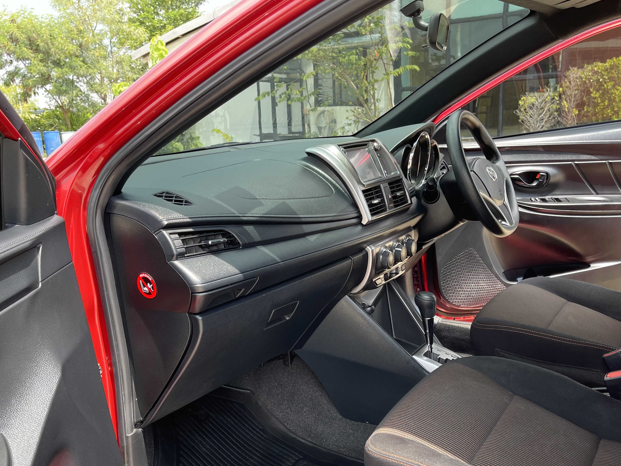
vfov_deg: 40.4
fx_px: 628
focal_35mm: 35
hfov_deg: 52.6
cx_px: 305
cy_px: 297
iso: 32
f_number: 1.6
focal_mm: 5.1
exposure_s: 1/240
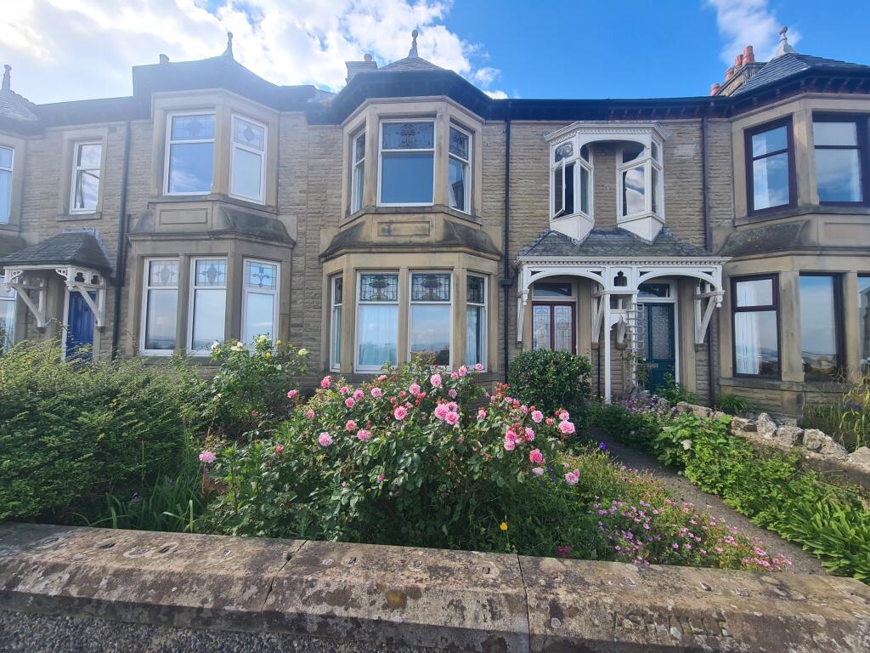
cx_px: 435
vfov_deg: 89.9
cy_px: 326
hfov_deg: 106.2
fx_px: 327
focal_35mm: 13
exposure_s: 1/556
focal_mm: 2.2
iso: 50
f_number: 2.2
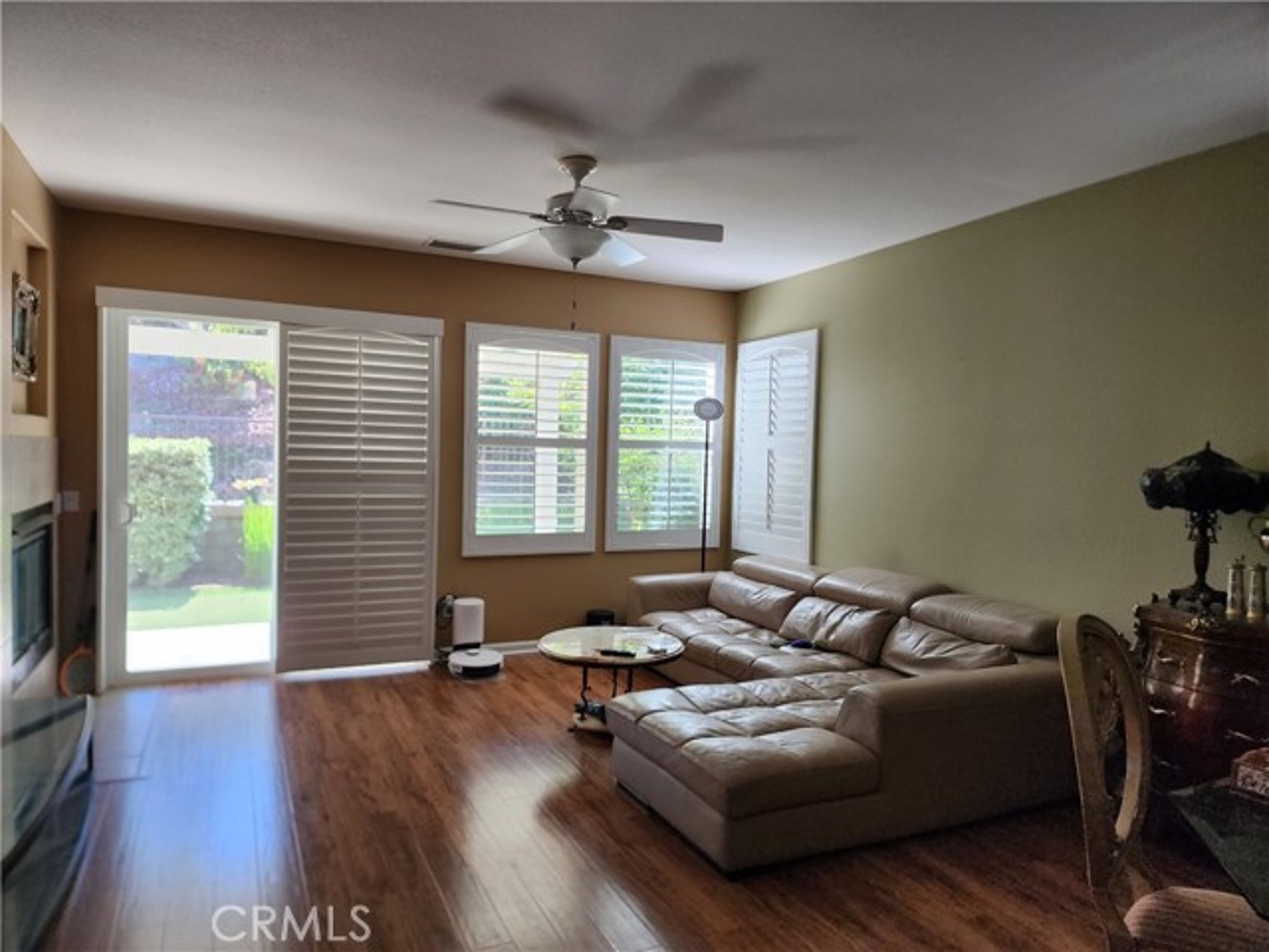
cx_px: 634
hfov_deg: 73.9
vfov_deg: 58.9
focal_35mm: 23
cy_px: 476
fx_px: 843
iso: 125
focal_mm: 6.4
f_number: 1.8
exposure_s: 1/180
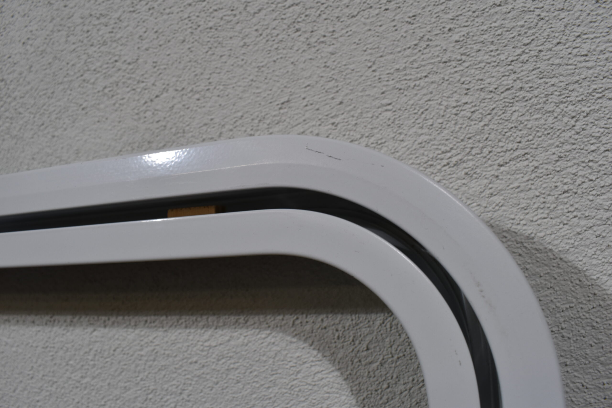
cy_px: 204
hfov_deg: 67.4
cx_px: 306
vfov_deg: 47.9
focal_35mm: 27
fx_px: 459
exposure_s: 1/60
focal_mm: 18
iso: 200
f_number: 8
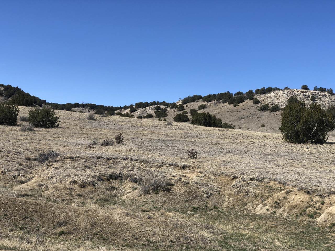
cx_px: 168
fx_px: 552
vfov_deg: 25.7
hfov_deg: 33.8
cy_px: 126
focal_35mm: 57
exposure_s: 1/906
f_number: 2.8
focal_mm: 6.6
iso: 20
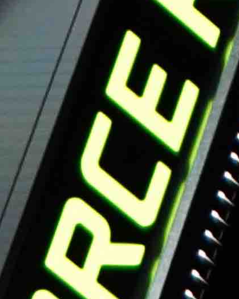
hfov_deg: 2.0
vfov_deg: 2.6
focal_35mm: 753
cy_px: 401
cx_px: -1009
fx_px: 6652
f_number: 2.8
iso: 2000
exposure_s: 1/160
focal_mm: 70
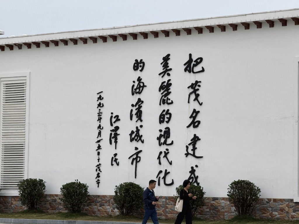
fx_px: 1037
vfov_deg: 12.3
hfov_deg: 16.4
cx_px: 150
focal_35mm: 120
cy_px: 112
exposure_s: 1/211
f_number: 2.8
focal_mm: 15.66
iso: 40
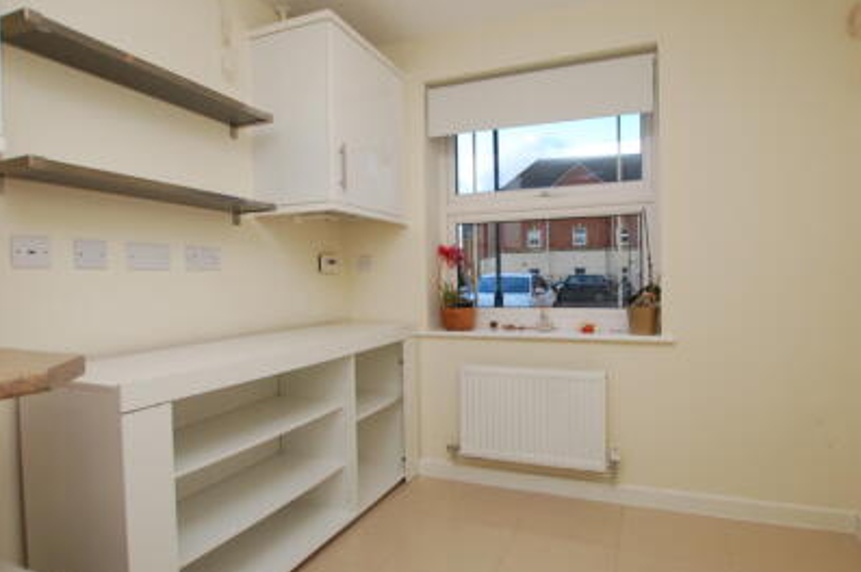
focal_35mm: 18
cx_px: 477
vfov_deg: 67.3
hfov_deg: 89.7
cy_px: 289
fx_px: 430
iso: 100
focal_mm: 10
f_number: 4.5
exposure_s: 1/80
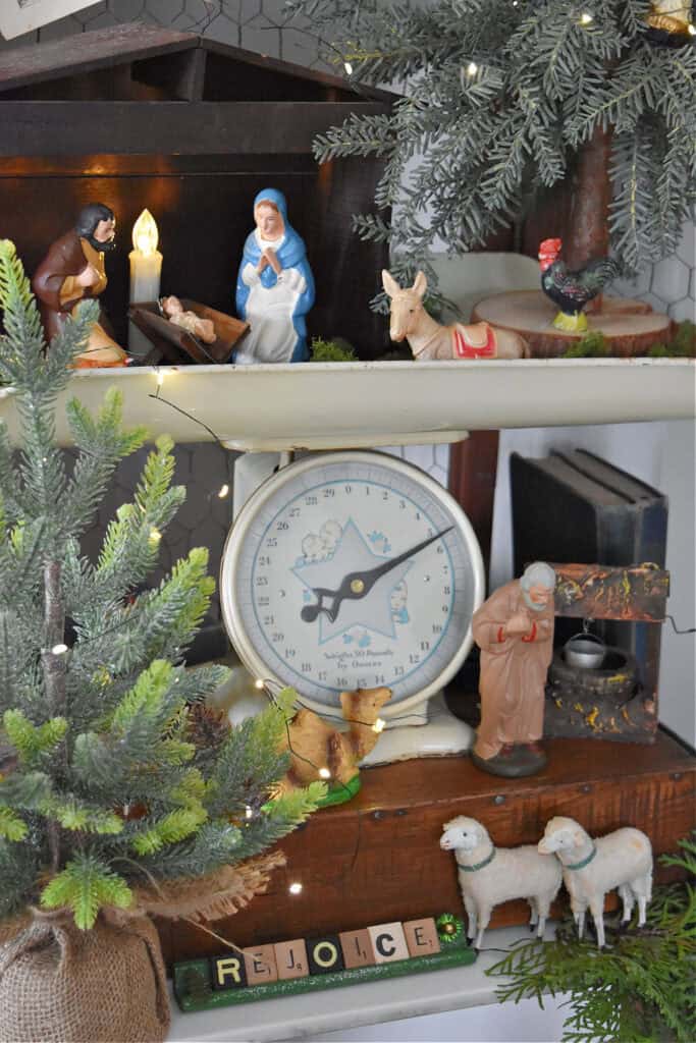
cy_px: 522
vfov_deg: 31.9
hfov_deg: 21.6
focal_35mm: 63
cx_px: 348
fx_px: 1826
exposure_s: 1/60
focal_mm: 42
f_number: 5
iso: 3600
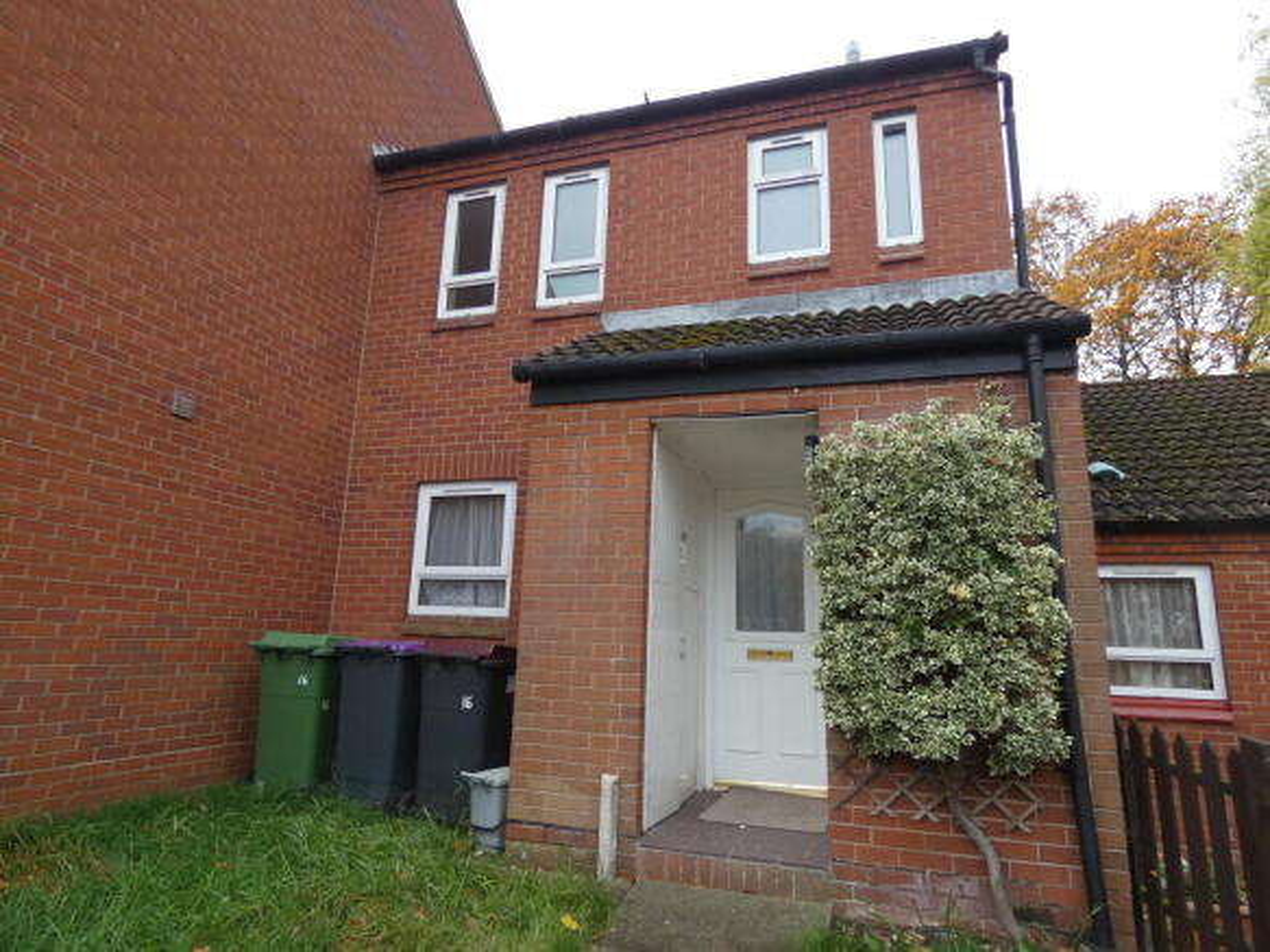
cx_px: 635
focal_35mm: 20
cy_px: 476
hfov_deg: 81.8
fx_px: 734
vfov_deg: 66.0
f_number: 2.8
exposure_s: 1/160
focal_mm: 3.6
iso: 80
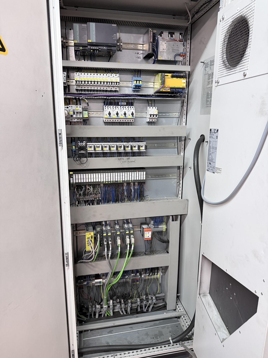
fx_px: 248
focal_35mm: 24
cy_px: 179
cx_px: 134
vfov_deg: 71.6
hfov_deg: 56.8
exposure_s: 1/50
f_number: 1.78
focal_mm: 6.76
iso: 250
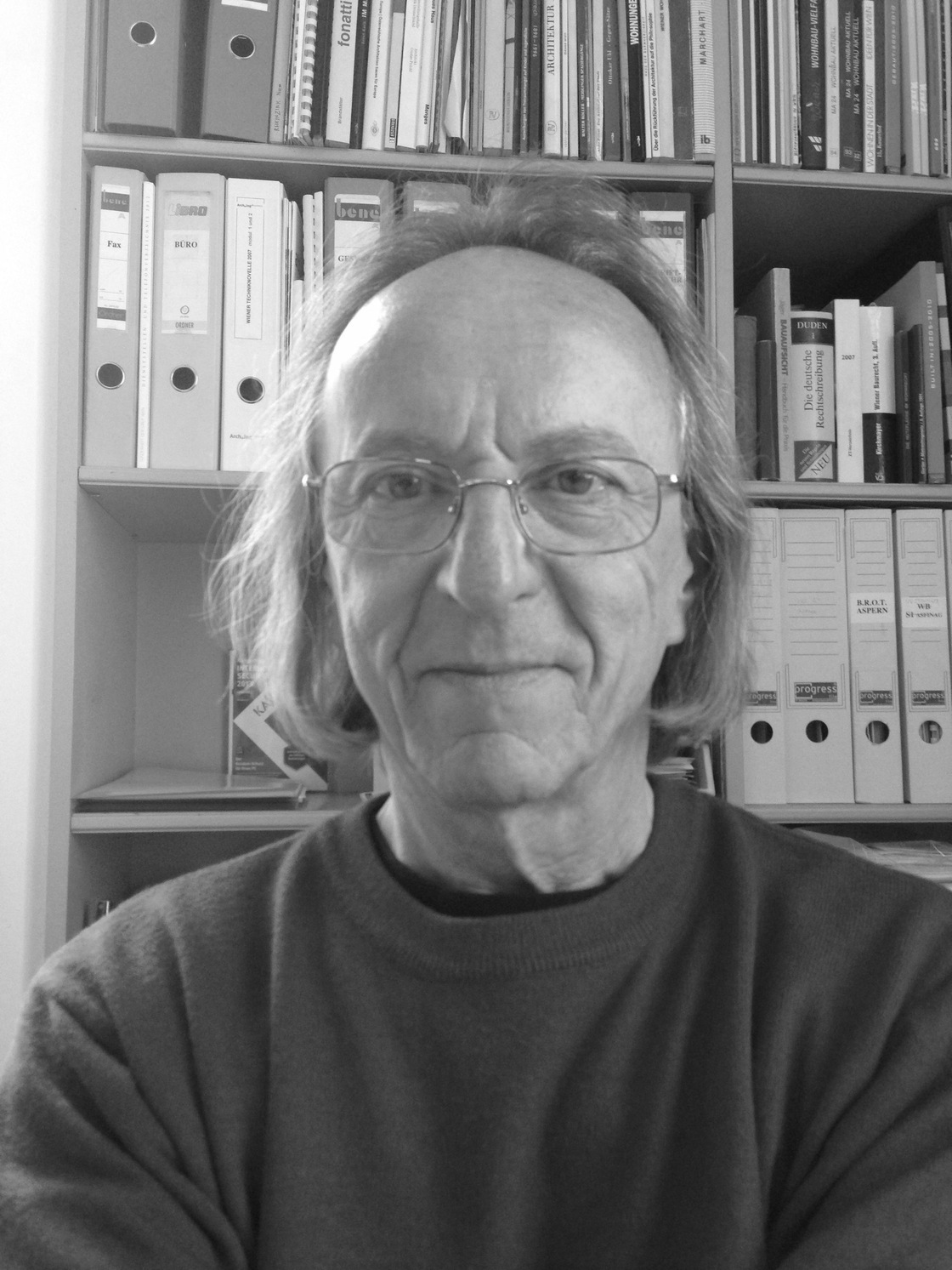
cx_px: 476
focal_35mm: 33
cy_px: 635
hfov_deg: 43.0
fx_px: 1210
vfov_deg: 55.3
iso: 125
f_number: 2.4
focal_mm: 4.13
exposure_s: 1/20
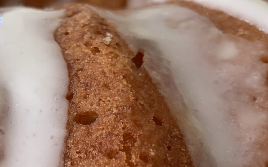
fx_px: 584
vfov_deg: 16.1
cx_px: 2
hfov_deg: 24.7
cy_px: 145
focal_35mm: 80
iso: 100
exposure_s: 1/82
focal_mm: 4.25
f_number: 1.8
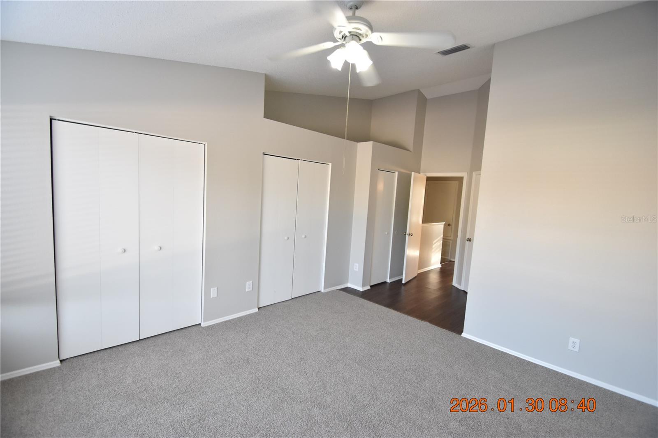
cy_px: 219
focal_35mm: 15
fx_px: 274
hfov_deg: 100.4
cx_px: 329
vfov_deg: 77.3
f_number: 3.5
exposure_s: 1/125
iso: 800
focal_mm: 10
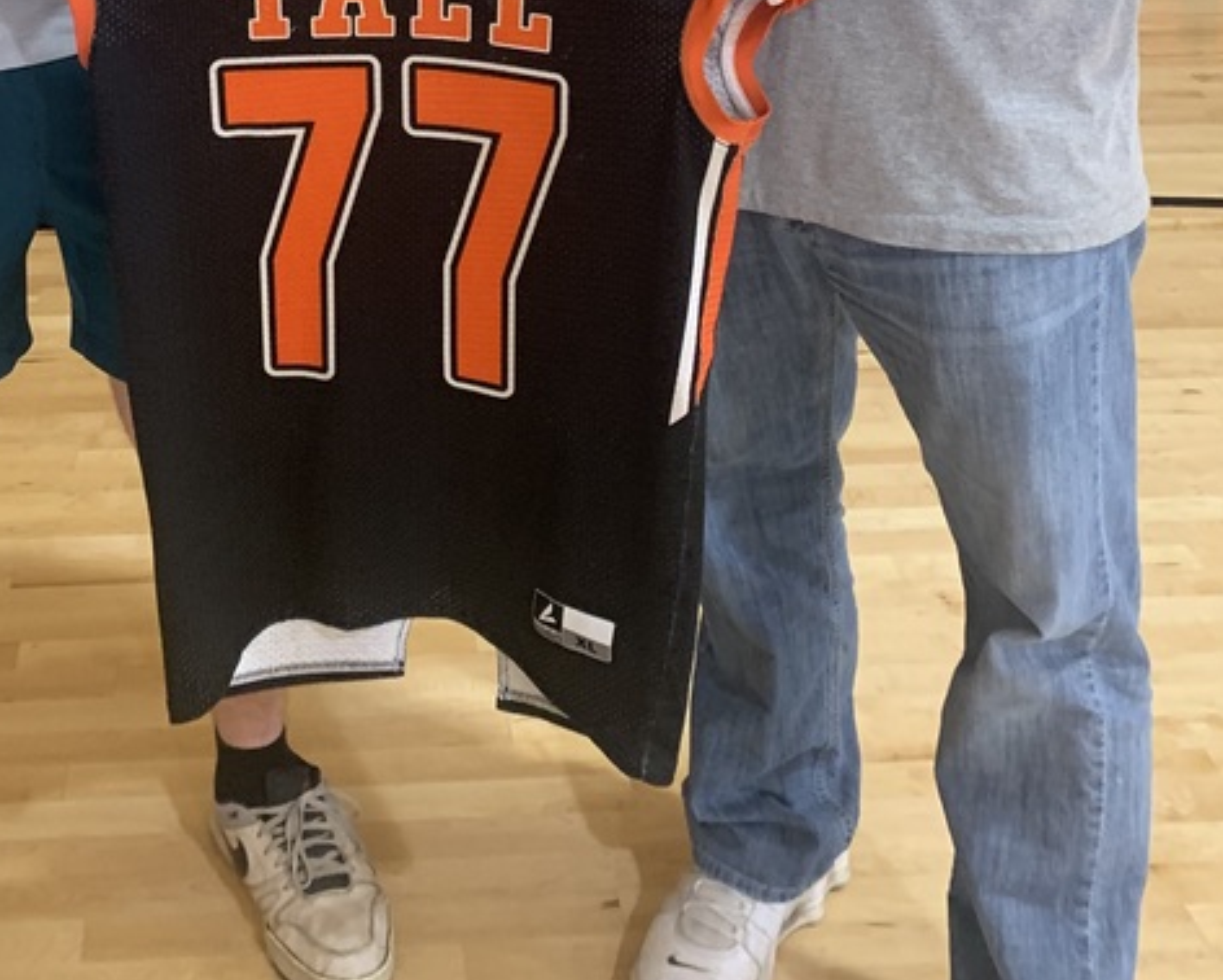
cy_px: -264
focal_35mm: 55
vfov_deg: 24.4
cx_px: 428
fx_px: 1992
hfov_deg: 33.9
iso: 320
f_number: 1.8
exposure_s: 1/40
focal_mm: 4.25
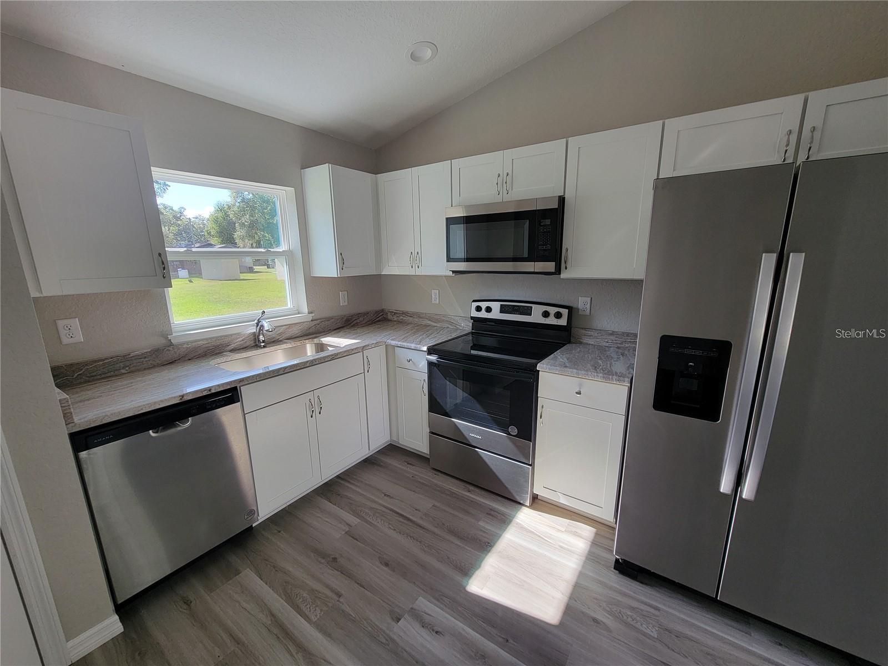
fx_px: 333
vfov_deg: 89.9
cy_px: 333
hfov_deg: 106.2
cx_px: 444
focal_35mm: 13
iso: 100
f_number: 2.2
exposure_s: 1/120
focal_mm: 2.2
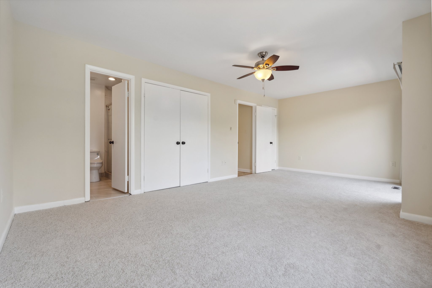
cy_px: 144
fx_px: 198
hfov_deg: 95.0
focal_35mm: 16
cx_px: 216
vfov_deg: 72.0
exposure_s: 1/40
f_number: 7.1
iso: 200
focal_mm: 16.5
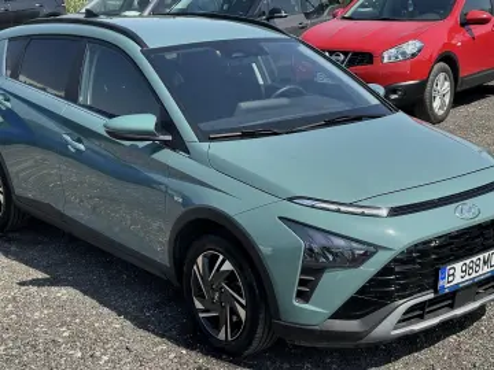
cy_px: 185
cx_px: 247
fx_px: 685
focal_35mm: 48
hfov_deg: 39.7
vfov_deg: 30.3
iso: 64
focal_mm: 6.86
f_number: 1.78
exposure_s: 1/2160
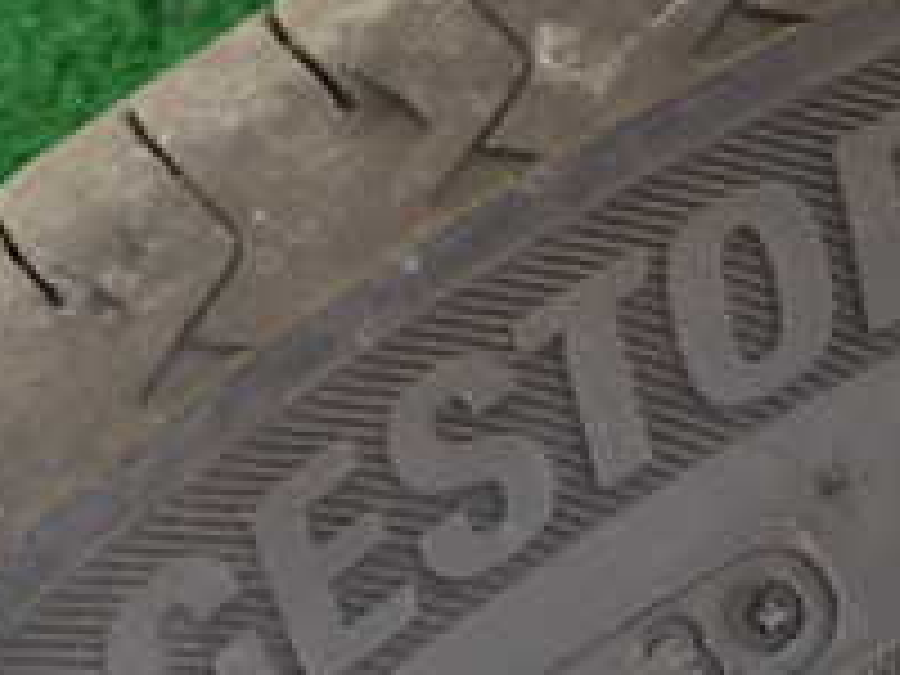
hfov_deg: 18.2
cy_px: 788
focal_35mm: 108
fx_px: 2808
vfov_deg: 13.4
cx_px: 382
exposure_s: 1/125
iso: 500
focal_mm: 6.37
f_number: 2.5
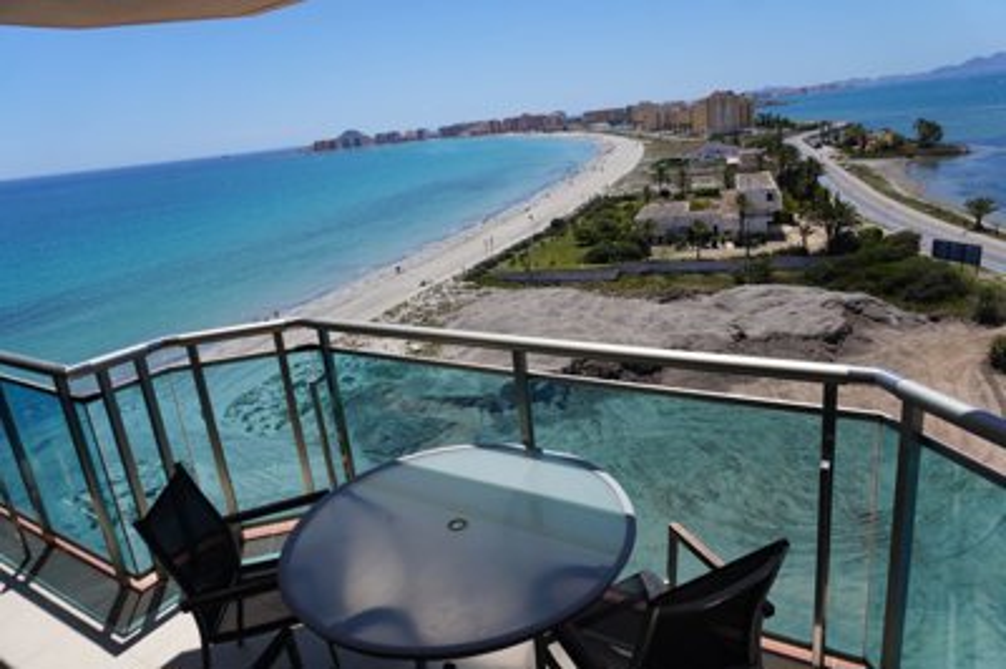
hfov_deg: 73.8
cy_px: 334
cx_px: 503
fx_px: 670
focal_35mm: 24
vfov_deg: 53.1
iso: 100
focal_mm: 16
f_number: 5
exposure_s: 1/1000
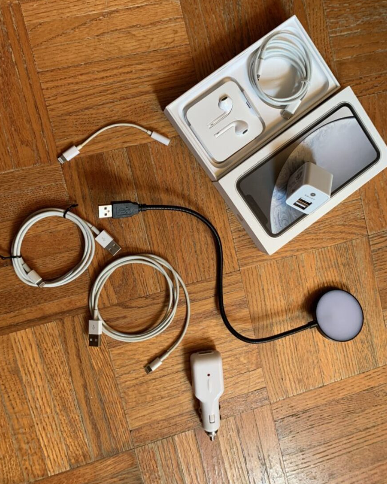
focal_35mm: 28
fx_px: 401
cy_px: 221
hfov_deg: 51.5
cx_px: 189
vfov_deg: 62.1
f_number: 1.8
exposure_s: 1/60
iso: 160
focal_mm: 4.25
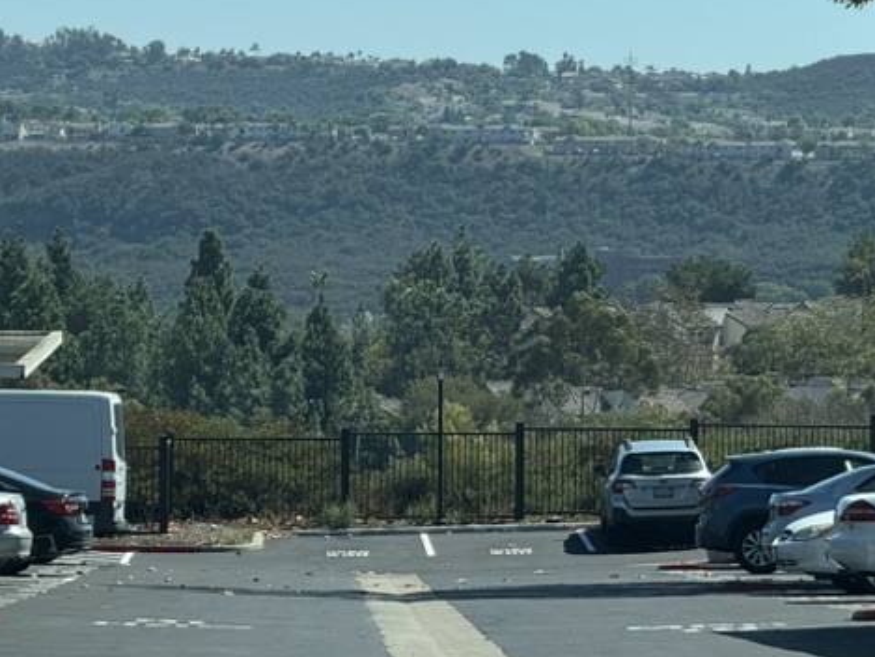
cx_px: 444
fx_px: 6624
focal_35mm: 262
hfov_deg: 7.6
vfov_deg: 5.7
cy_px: 77
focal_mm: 15.66
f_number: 2.8
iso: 50
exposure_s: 1/1227
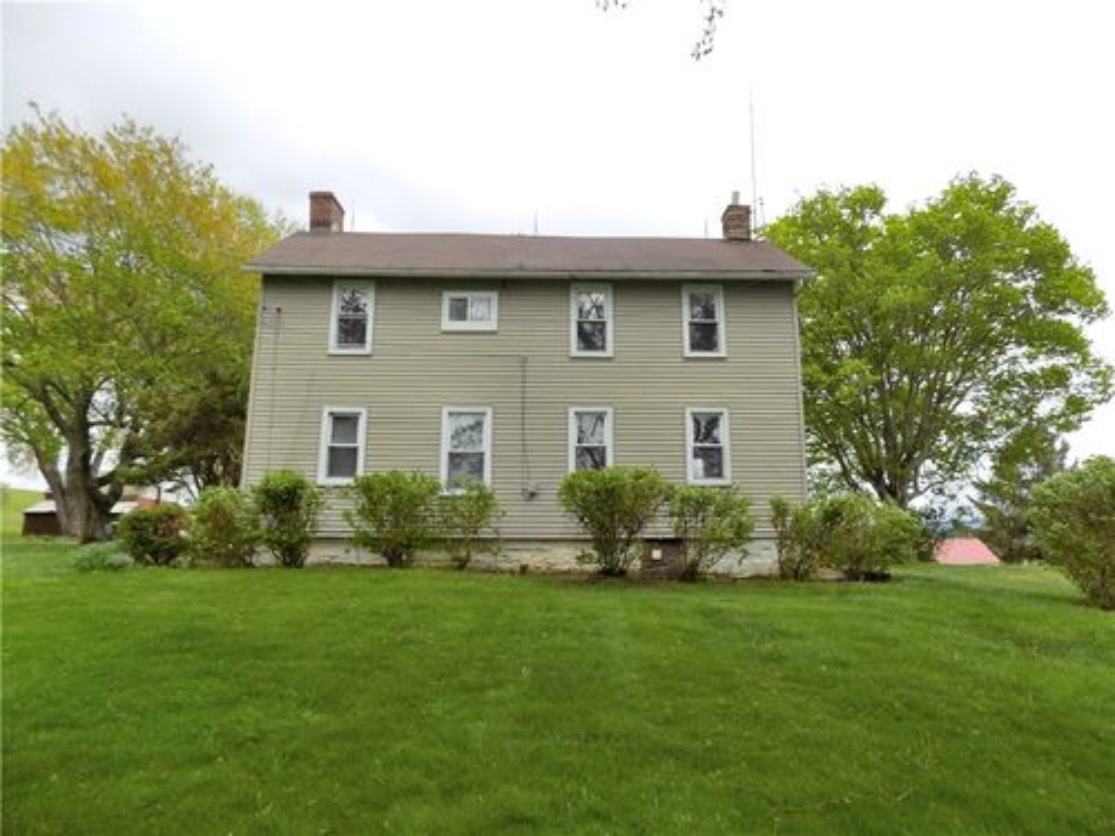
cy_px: 418
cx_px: 558
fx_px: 741
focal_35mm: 23
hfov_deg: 73.9
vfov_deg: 58.9
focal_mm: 4
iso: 80
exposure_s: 1/640
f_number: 3.1
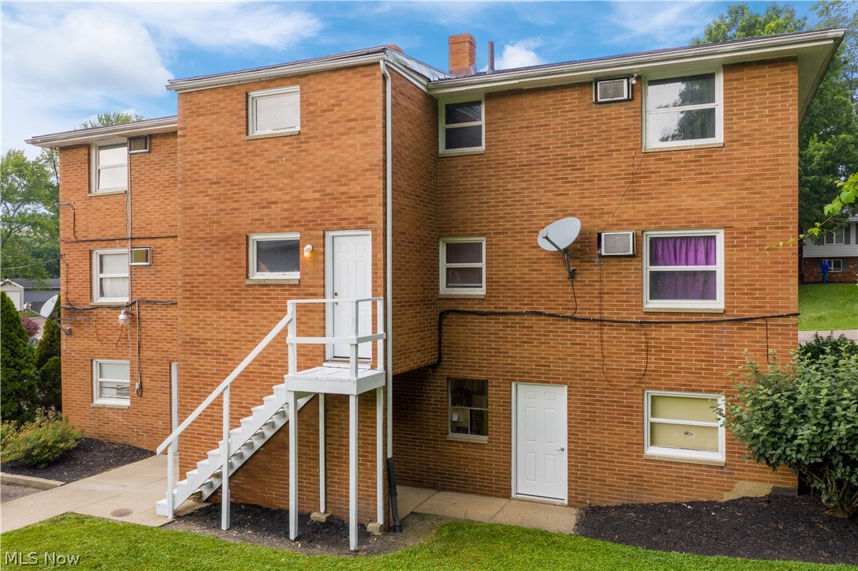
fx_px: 667
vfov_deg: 46.4
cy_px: 286
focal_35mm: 28
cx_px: 429
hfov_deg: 65.5
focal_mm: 10.26
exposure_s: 1/60
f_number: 4.5
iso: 100
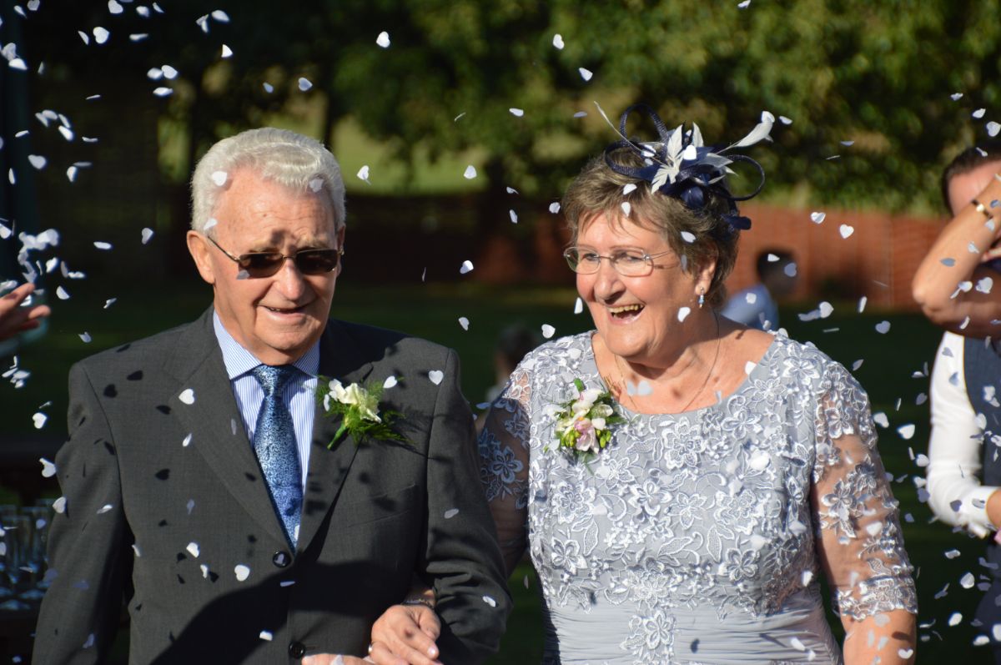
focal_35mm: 225
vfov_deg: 6.1
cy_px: 332
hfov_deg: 9.2
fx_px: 6249
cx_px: 500
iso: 400
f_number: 5.6
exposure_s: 1/500
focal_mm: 150
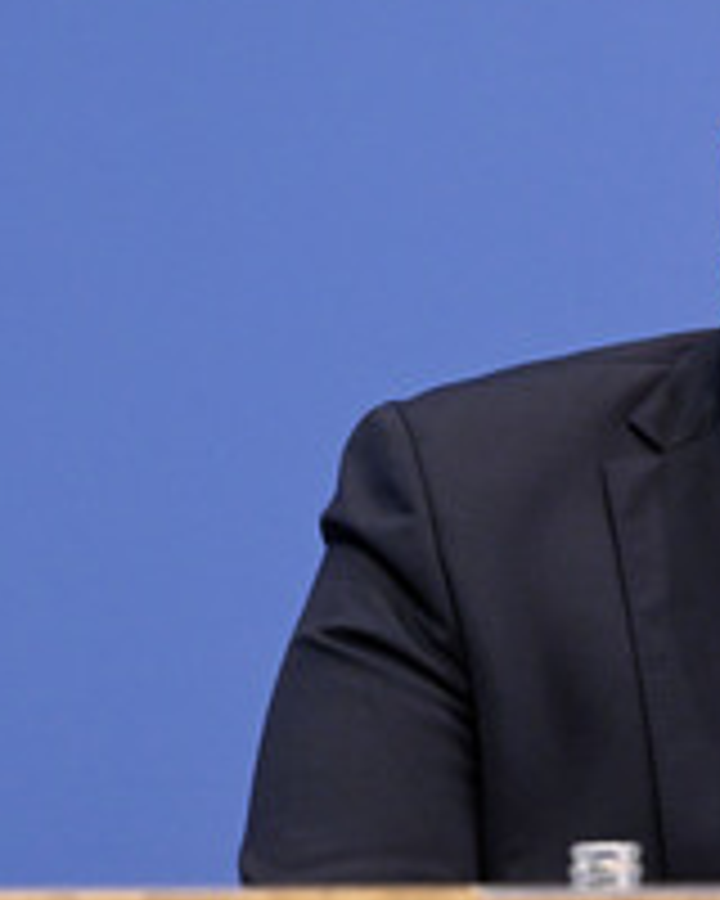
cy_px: 536
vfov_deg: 11.2
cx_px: 862
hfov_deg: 8.8
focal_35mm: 173
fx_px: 4608
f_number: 6.3
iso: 5000
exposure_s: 1/640
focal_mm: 82
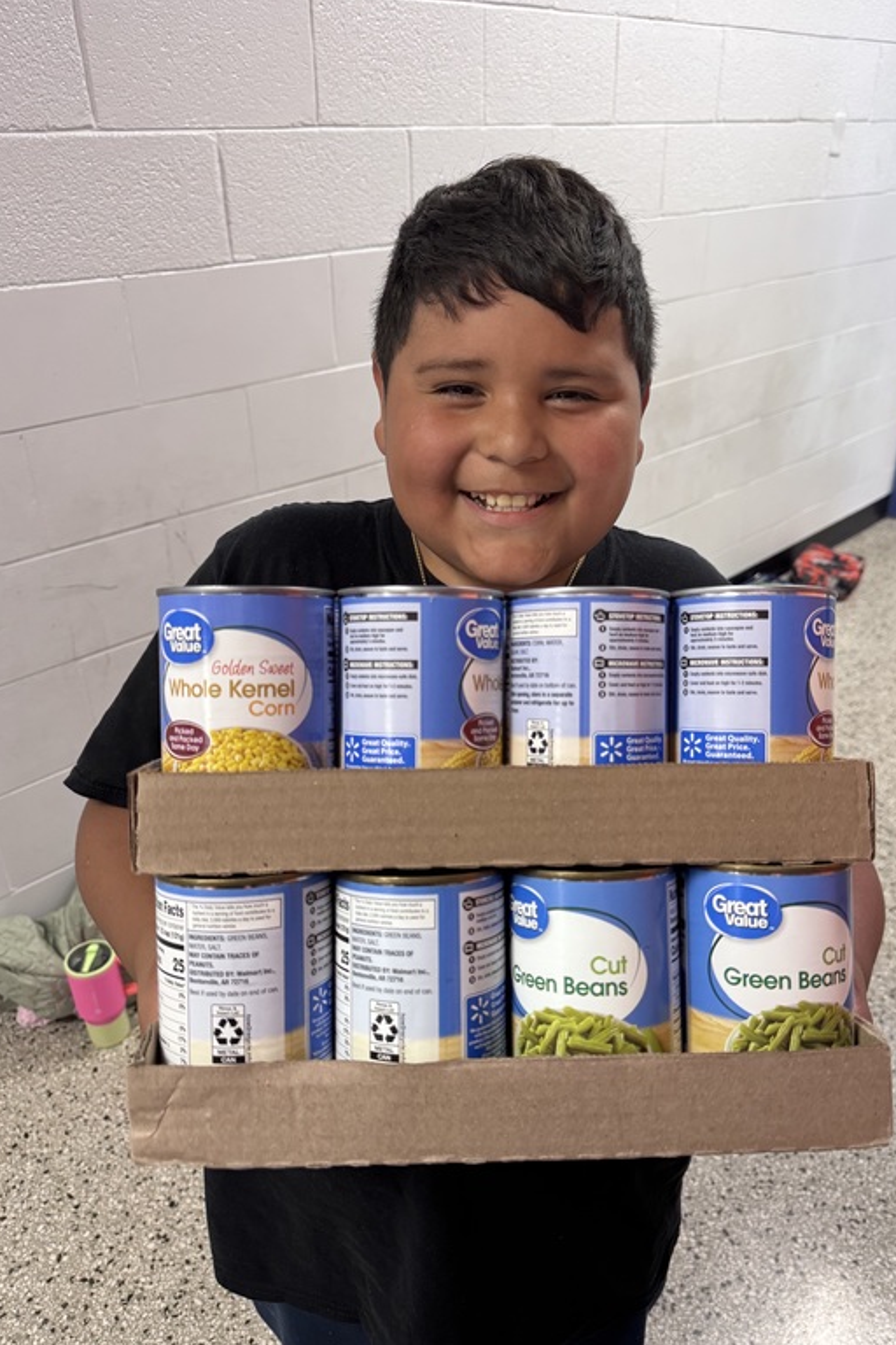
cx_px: 488
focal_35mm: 26
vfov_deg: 69.4
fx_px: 971
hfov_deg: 49.5
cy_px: 687
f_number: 1.78
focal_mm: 6.76
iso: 250
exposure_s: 1/60
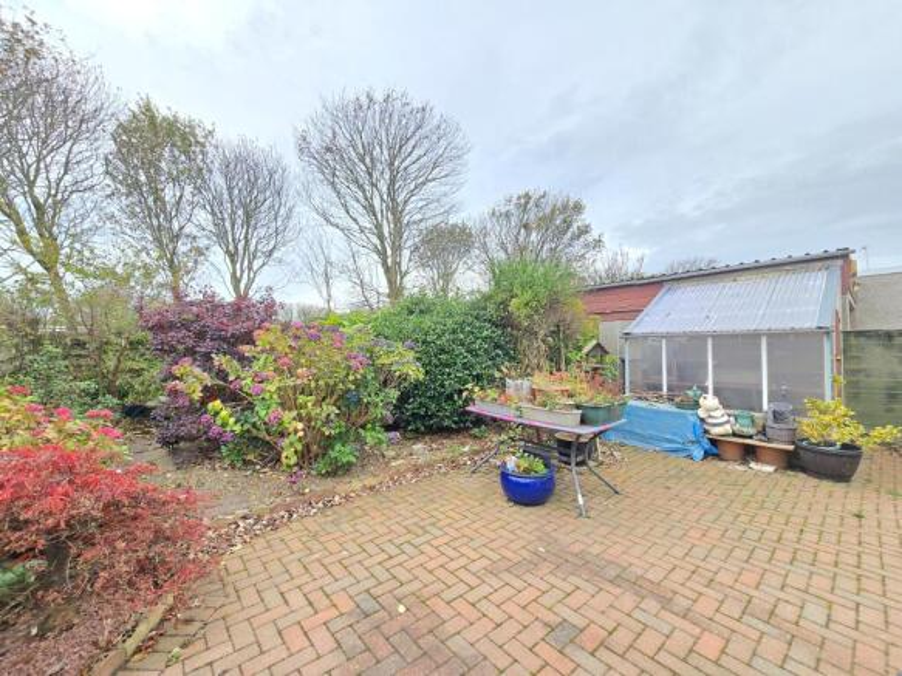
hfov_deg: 106.2
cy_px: 338
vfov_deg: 89.9
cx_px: 451
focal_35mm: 13
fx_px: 339
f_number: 2.2
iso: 50
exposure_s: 1/137
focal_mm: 2.2
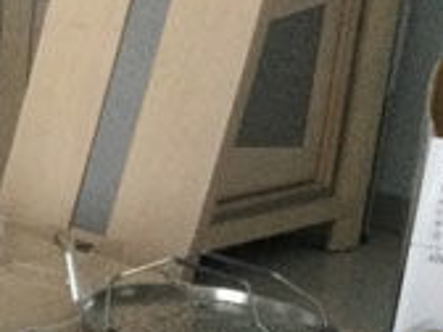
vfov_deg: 9.2
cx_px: -90
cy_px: 690
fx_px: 1932
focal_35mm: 151
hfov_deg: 12.8
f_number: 2.4
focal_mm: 3.3
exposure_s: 1/33
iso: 250
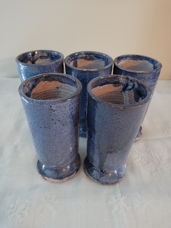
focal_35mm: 26
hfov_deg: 53.1
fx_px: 171
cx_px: 86
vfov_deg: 67.3
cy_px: 114
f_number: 2.2
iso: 500
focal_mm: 3.81
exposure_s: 1/25
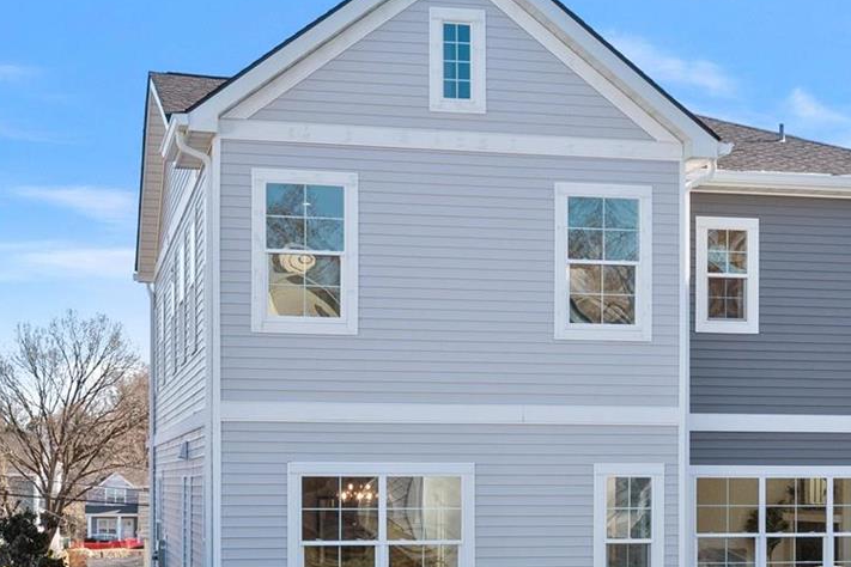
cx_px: 565
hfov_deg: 24.9
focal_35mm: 81
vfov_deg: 16.6
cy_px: 506
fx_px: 1915
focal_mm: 18
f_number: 6.3
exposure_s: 1/250
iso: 400
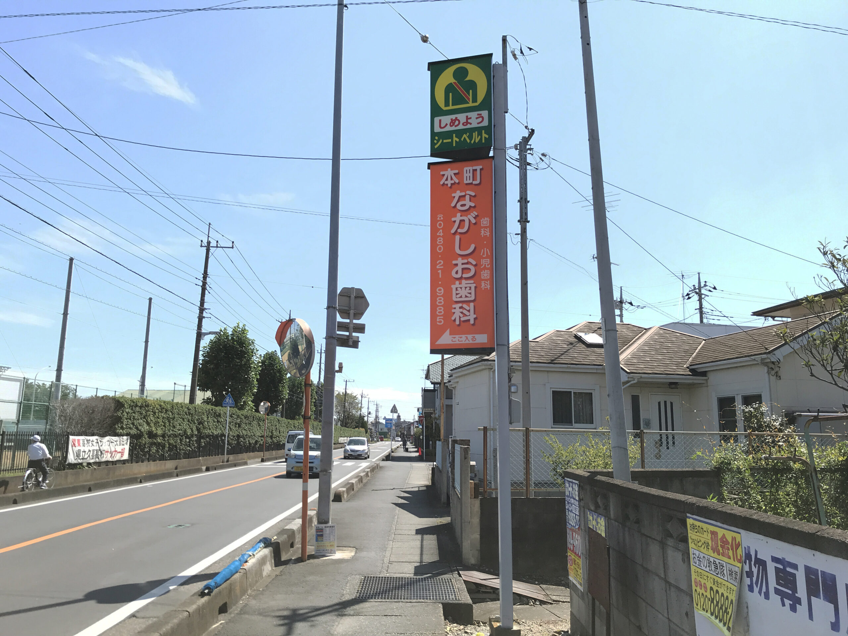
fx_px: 686
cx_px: 424
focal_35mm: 28
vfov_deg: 49.7
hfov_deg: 63.4
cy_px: 318
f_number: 1.8
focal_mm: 3.99
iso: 20
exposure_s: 1/1916
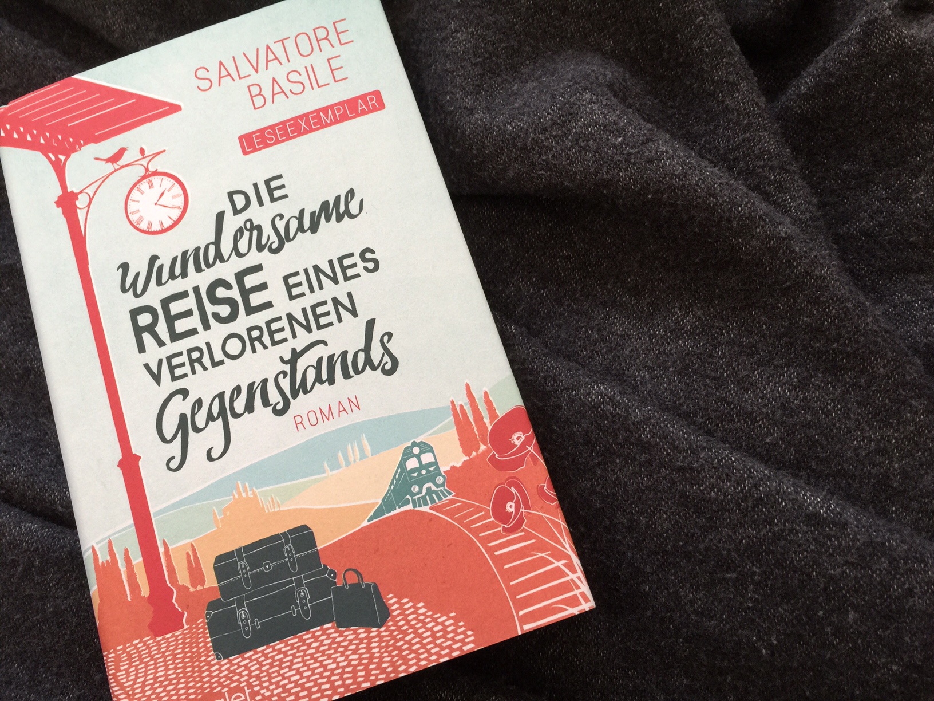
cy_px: 350
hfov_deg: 61.7
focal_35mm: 29
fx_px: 782
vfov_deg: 48.2
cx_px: 467
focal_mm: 4.15
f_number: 2.2
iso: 40
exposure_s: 1/17
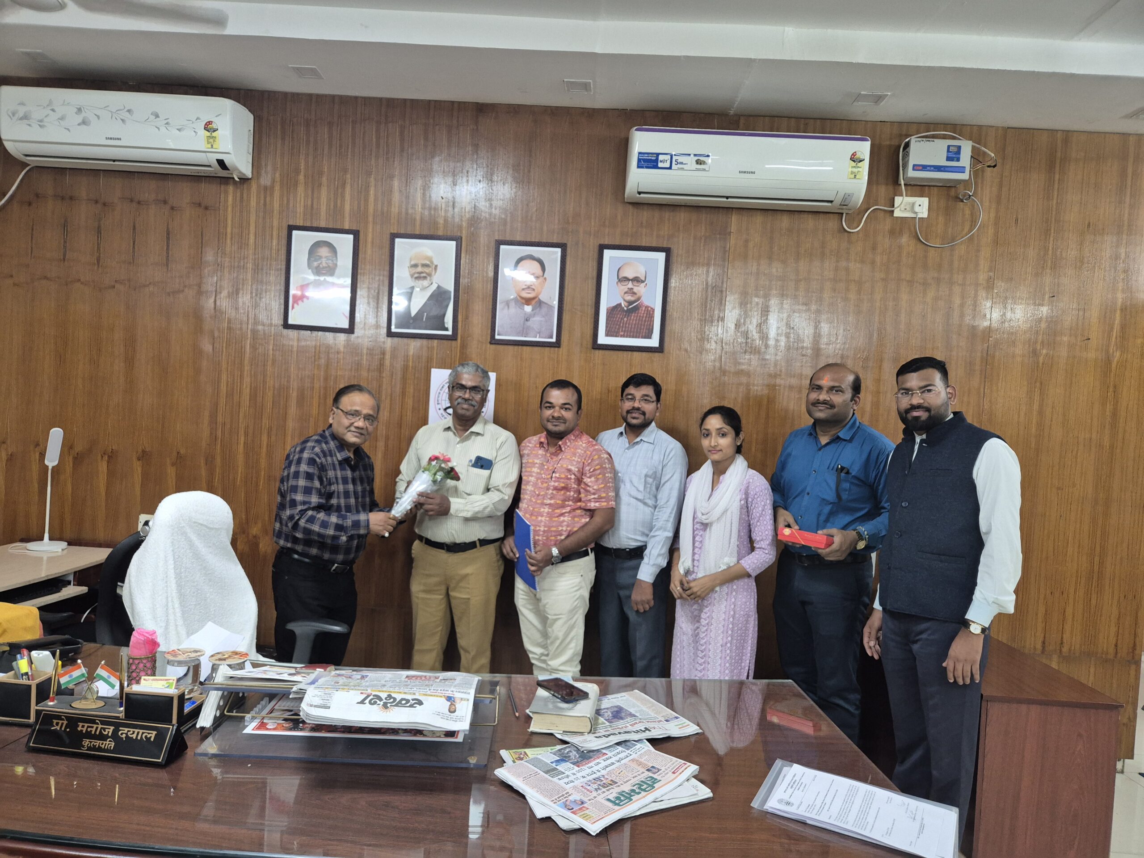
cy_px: 429
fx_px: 760
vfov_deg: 58.9
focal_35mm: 23
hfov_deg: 73.9
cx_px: 572
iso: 500
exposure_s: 1/100
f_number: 1.8
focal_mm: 5.4
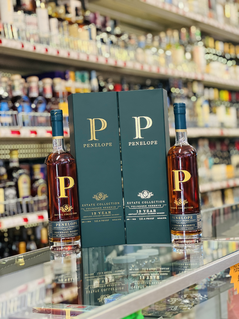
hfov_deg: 19.1
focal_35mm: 77
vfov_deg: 25.3
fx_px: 709
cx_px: 120
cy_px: 160
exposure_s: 1/40
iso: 320
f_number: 2.8
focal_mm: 9
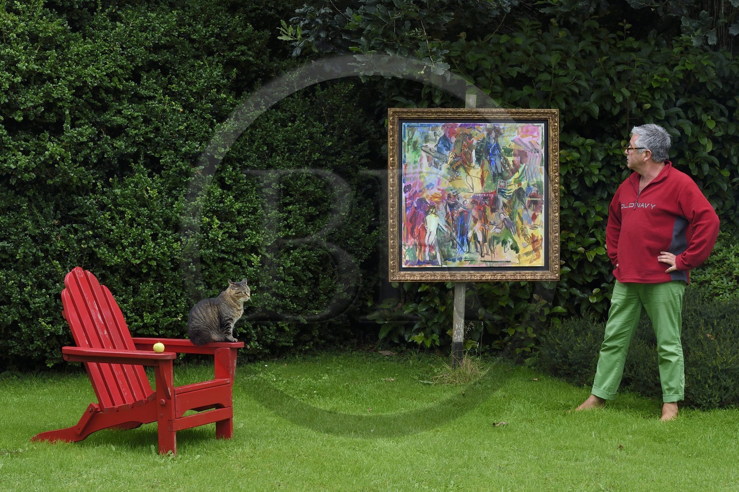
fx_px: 1539
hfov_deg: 27.0
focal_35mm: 75
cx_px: 370
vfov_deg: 18.2
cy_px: 246
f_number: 14
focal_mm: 75
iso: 1600
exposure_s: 1/250
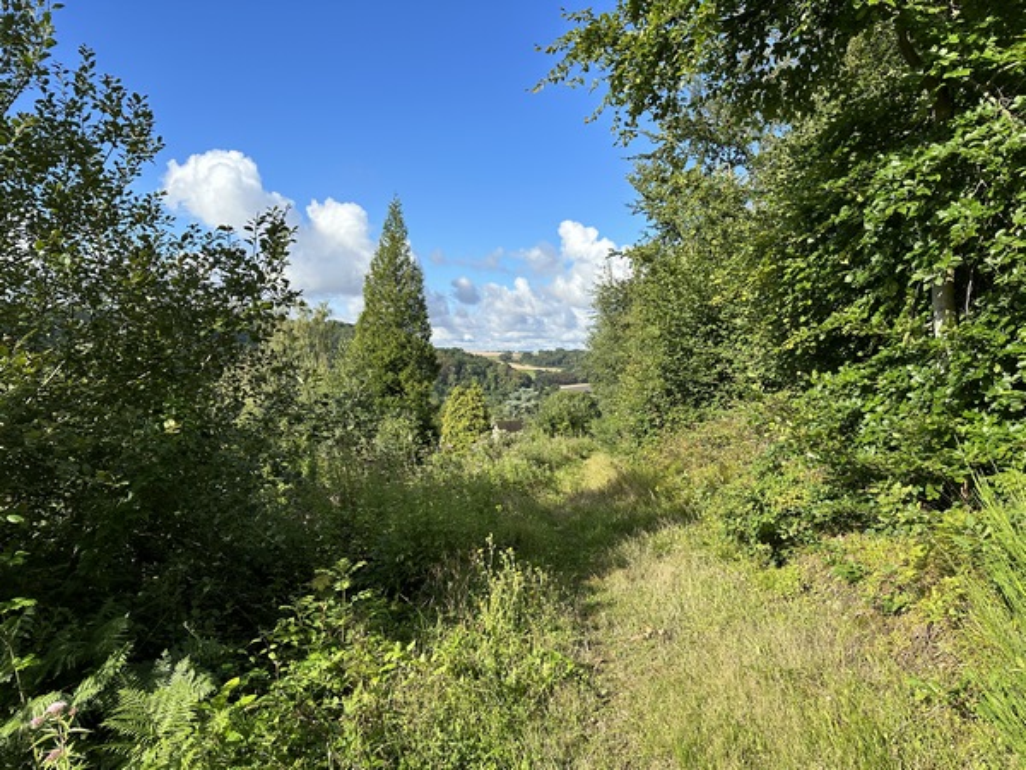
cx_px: 513
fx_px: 711
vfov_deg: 56.8
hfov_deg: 71.6
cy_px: 385
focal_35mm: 24
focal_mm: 6.86
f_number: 1.78
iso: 80
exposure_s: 1/2732
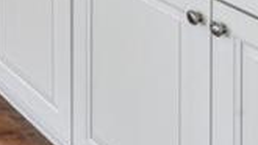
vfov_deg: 9.1
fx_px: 712
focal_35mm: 104
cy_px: -302
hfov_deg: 15.1
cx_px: -305
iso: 400
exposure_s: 1/25
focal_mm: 16
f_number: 11
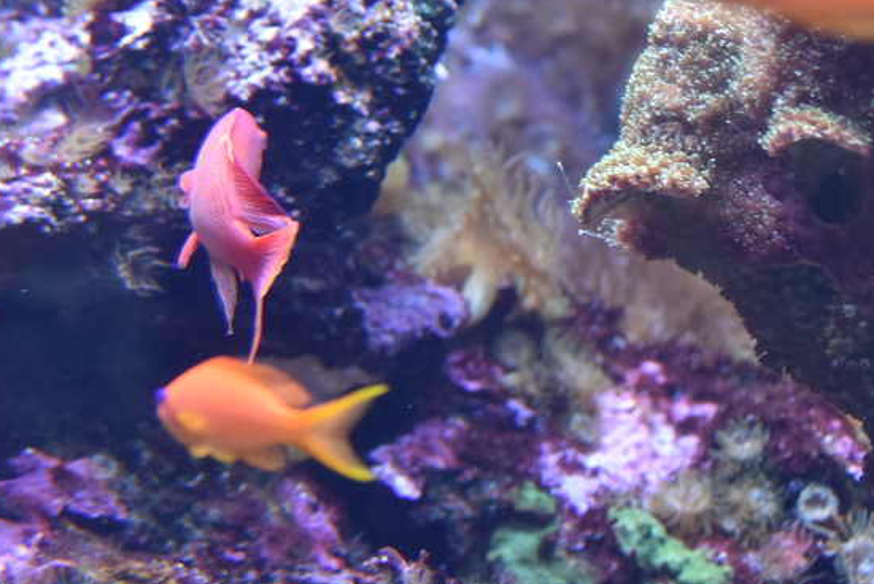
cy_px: 14
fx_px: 3108
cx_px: 235
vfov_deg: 10.6
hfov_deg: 15.9
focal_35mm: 128
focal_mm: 55
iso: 1600
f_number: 4
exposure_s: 1/125
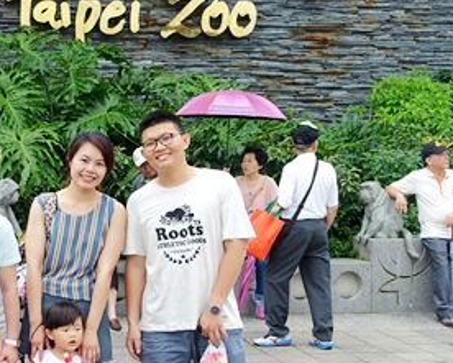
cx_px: -7
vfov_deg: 20.4
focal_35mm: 75
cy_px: 219
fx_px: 1006
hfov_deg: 24.2
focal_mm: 12.64
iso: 125
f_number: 2.8
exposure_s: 1/60
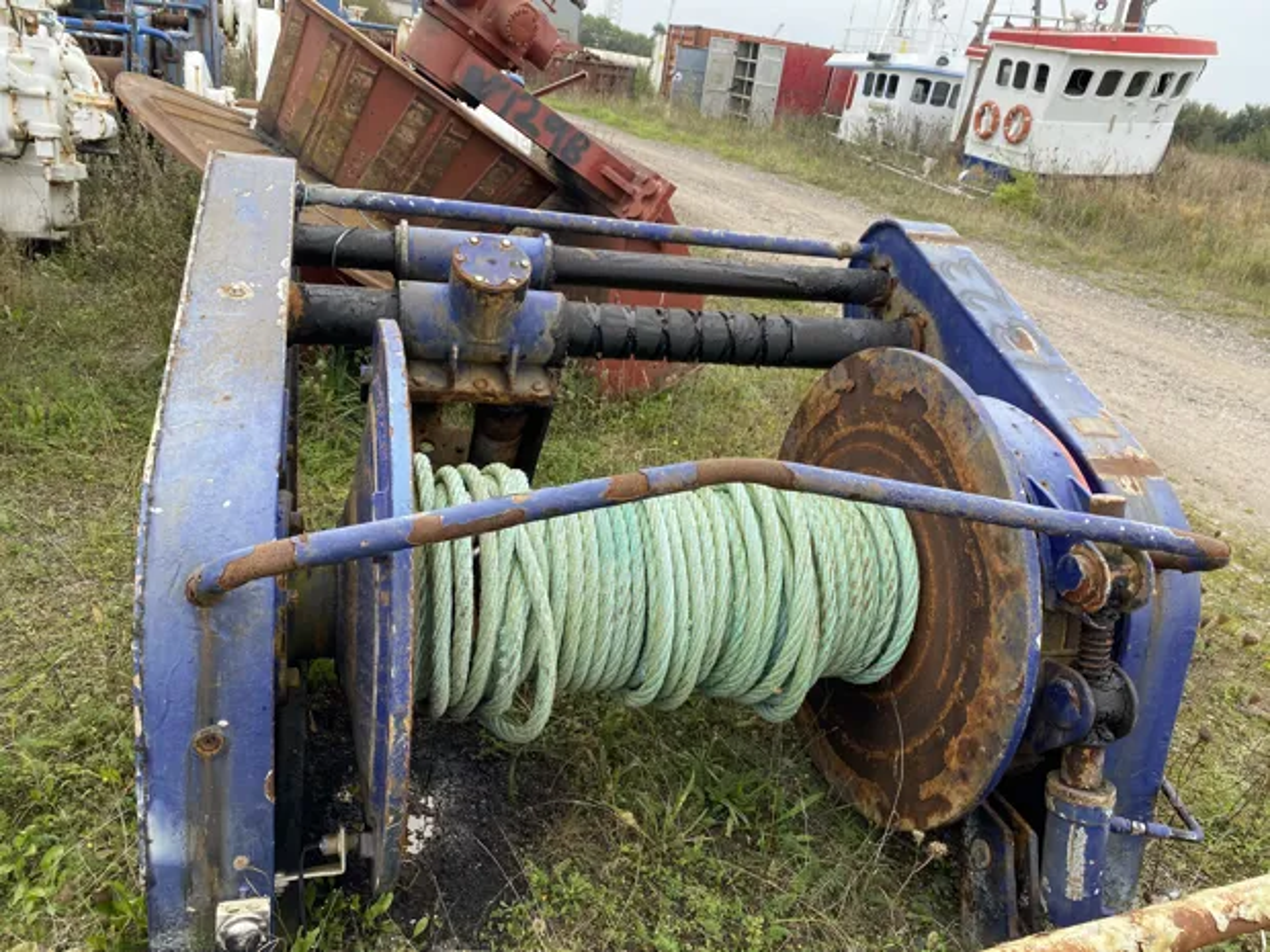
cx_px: 635
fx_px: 954
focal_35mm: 26
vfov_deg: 53.1
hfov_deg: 67.3
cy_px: 476
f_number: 1.8
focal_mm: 4.25
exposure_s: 1/354
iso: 32
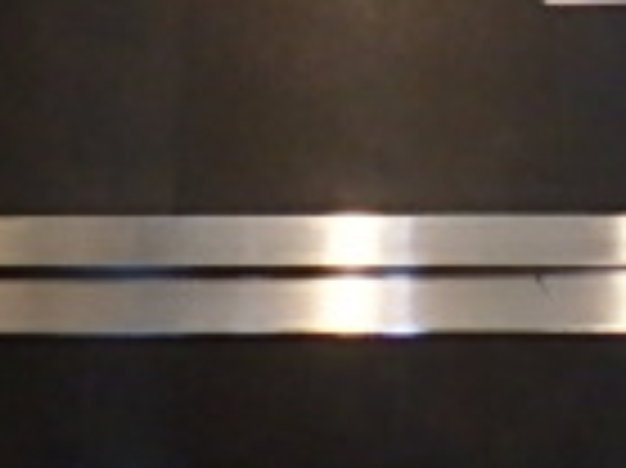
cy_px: -450
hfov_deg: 20.1
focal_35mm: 97
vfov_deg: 13.3
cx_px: 455
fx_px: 1753
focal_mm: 3.7
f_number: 3.5
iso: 800
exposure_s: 1/30
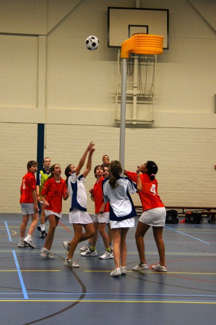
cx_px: 108
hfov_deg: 15.1
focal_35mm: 90
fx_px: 813
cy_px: 162
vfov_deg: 22.7
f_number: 5
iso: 800
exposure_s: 1/100
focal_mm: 60
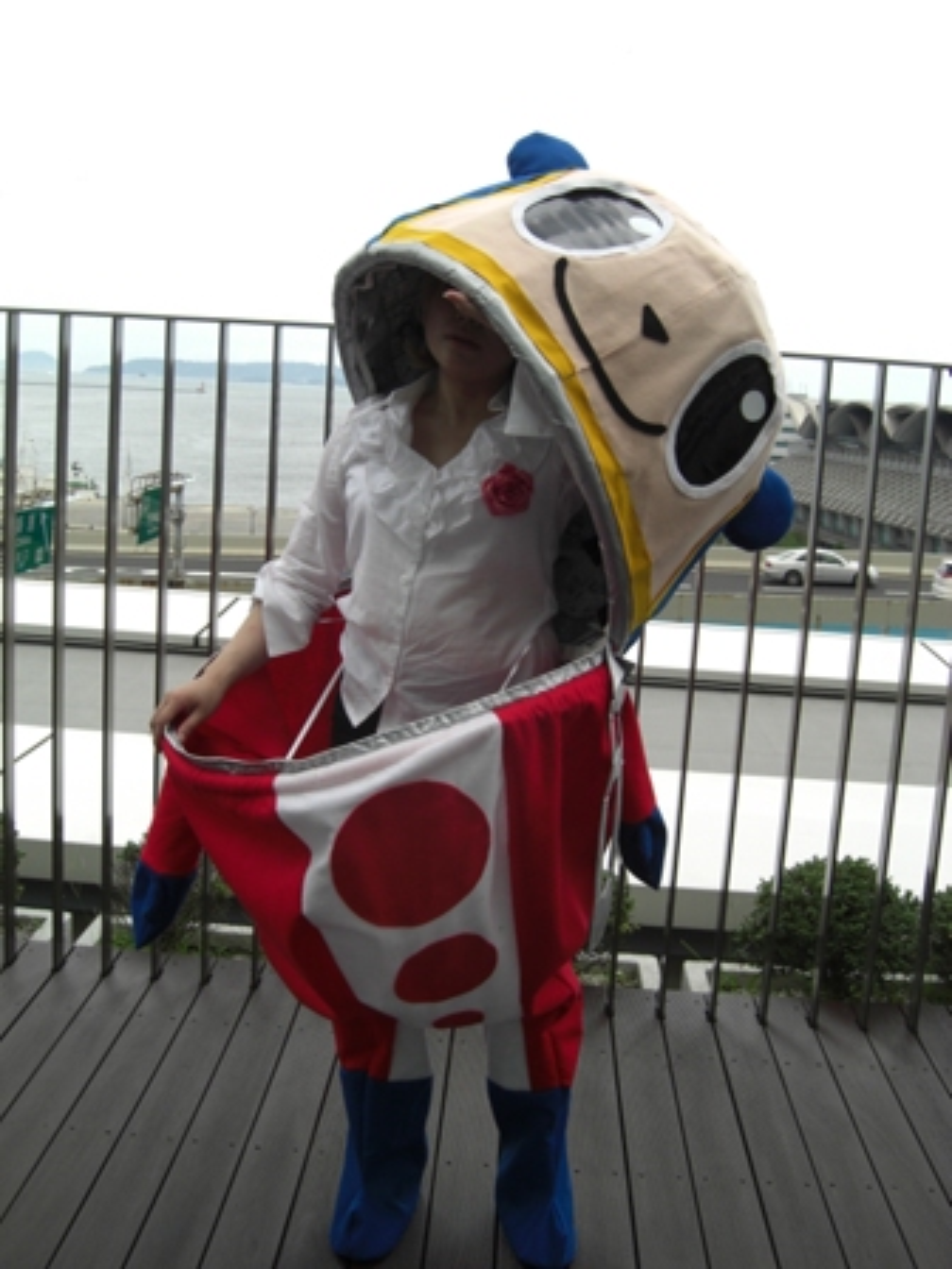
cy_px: 634
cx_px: 476
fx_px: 1393
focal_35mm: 38
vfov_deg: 49.0
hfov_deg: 37.7
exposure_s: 1/400
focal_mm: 7.9
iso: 80
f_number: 4
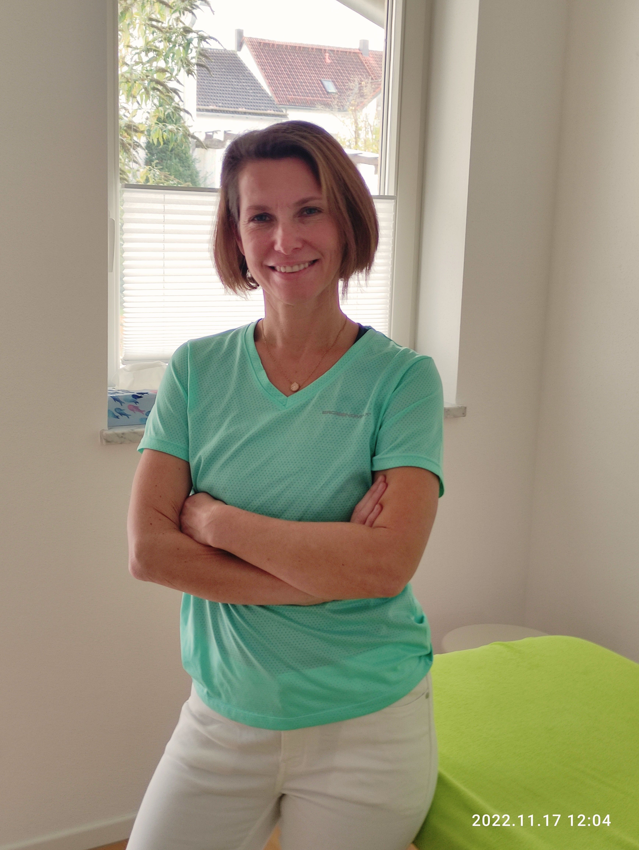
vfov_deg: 69.4
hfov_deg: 54.9
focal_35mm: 25
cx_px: 320
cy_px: 425
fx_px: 615
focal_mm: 5.43
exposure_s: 1/50
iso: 113
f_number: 1.89
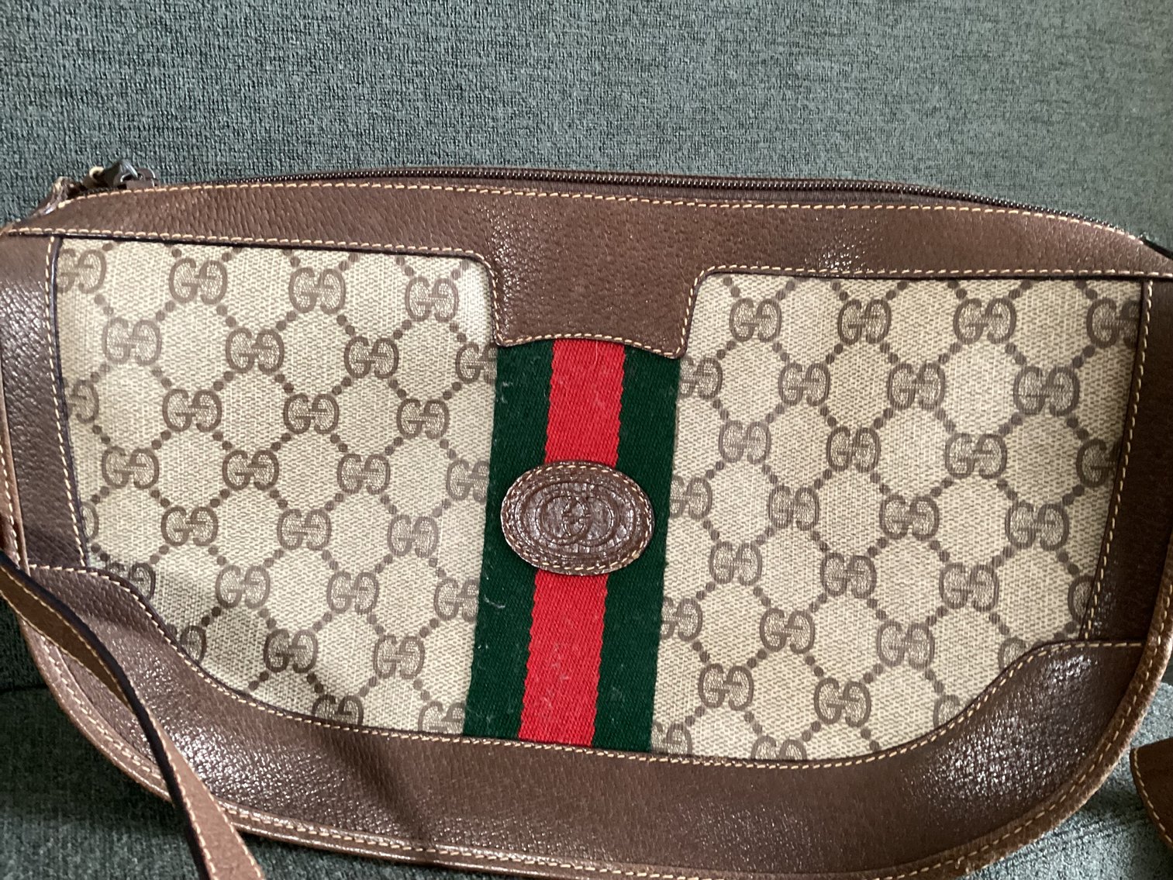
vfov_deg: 45.4
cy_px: 440
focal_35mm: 31
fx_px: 1051
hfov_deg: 58.3
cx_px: 586
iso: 400
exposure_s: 1/40
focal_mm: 3.3
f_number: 2.4
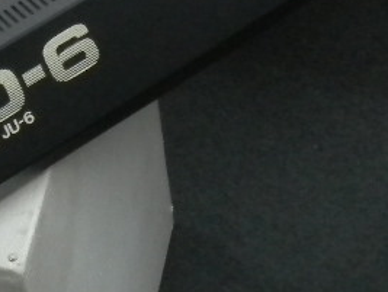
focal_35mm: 134
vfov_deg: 10.8
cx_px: 218
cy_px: -102
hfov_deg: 14.7
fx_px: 1504
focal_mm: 6.3
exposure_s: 1/41.8
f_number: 3.1
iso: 400
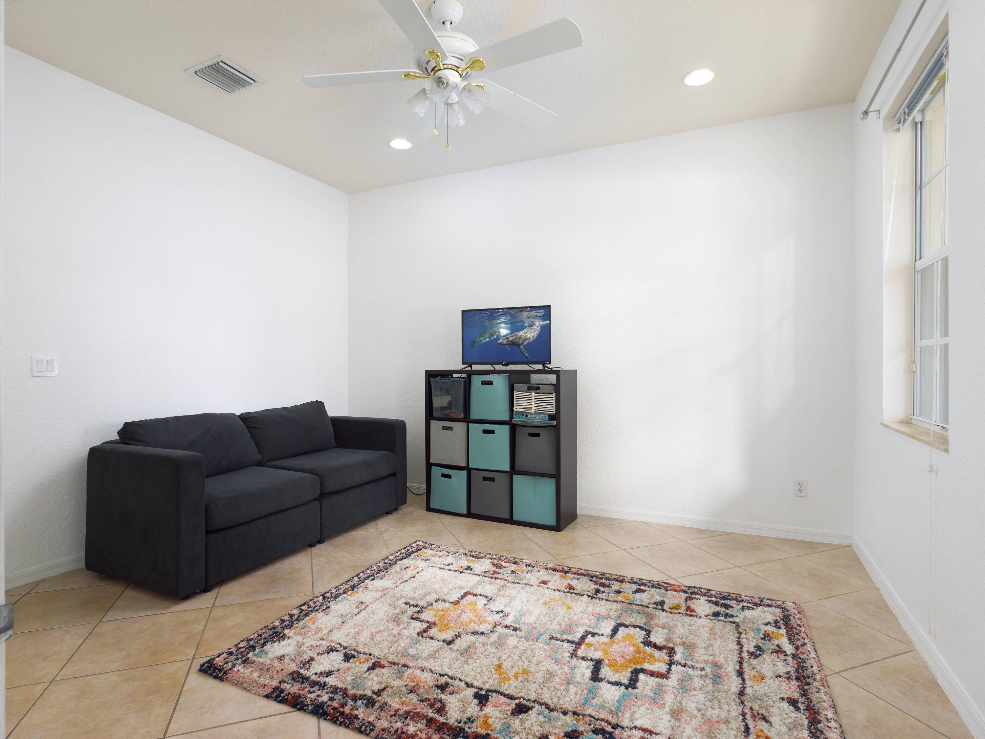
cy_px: 370
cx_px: 492
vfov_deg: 71.6
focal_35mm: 18
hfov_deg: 87.7
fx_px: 512
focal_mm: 9
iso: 100
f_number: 5.6
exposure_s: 1/200
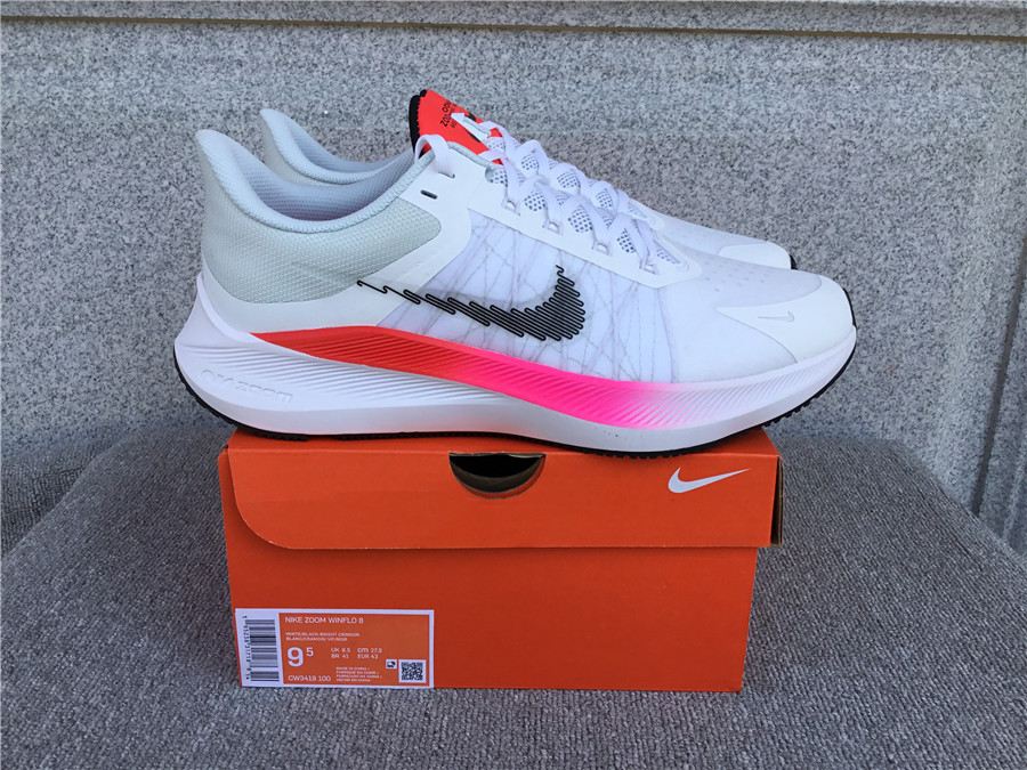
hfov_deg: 58.4
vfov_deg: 45.4
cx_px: 514
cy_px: 385
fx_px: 920
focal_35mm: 31
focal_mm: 3.3
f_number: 2.4
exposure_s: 1/491
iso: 25
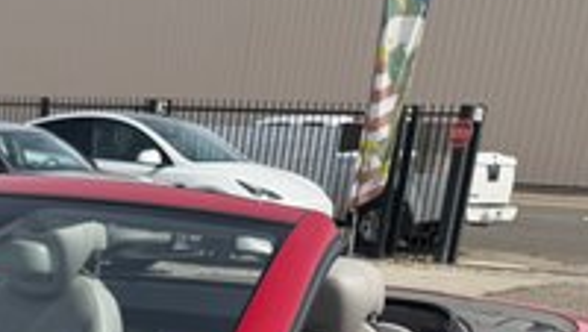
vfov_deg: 11.2
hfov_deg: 20.1
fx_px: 1467
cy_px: 746
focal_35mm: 94
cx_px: -247
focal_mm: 6.76
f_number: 1.78
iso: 80
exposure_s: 1/4167
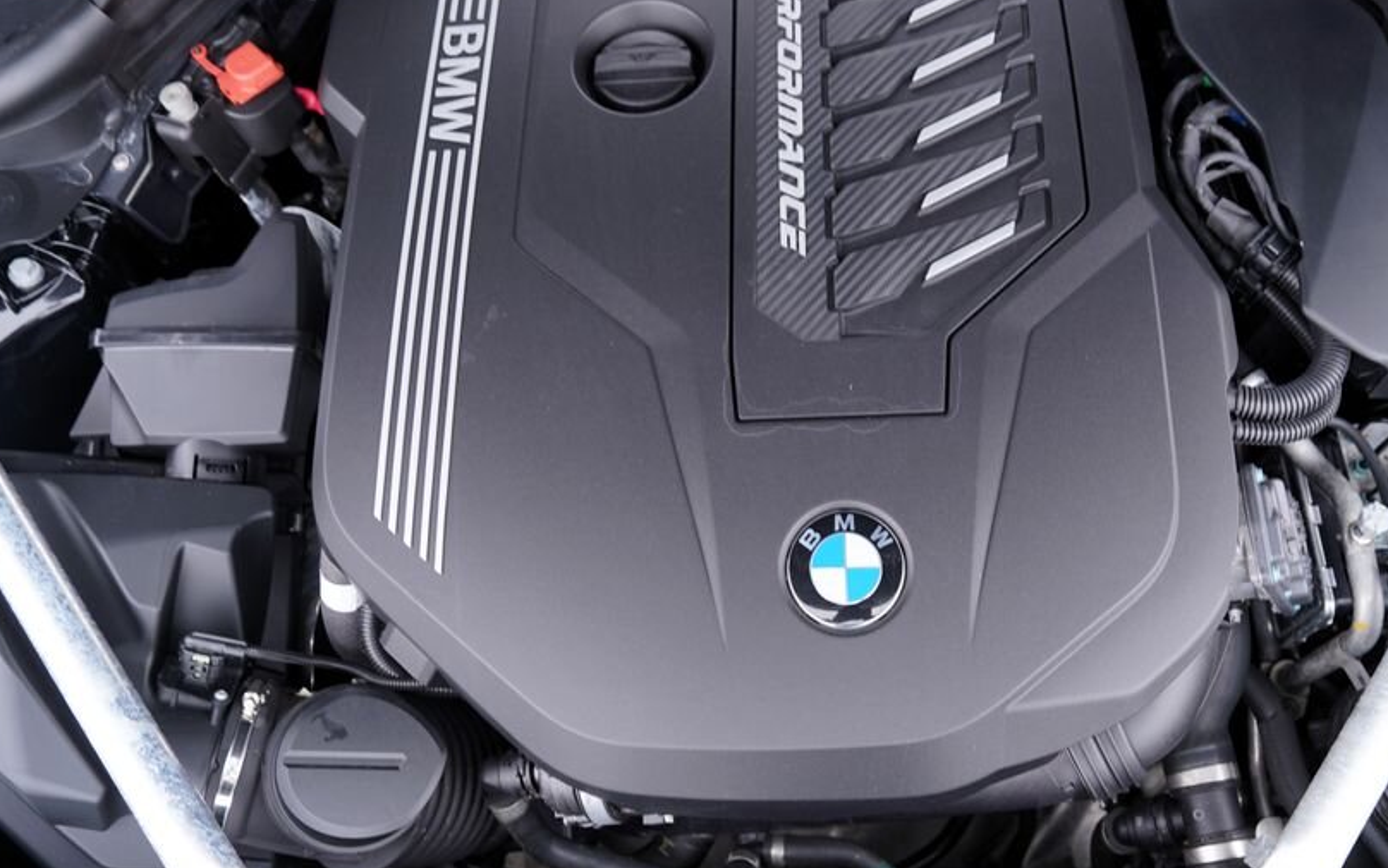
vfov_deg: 40.5
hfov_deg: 60.8
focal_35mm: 31
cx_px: 825
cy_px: 372
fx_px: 1173
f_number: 3.5
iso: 100
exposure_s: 1/50
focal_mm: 24
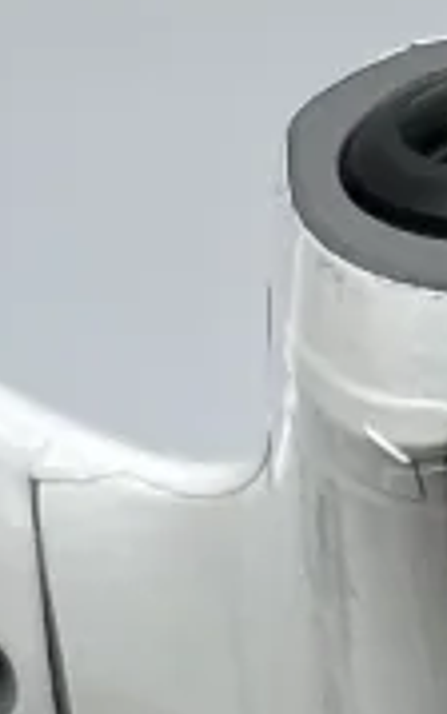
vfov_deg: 5.0
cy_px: 1468
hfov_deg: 3.2
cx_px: 1225
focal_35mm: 409
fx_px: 7966
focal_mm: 6.86
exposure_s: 1/254
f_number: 1.78
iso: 64
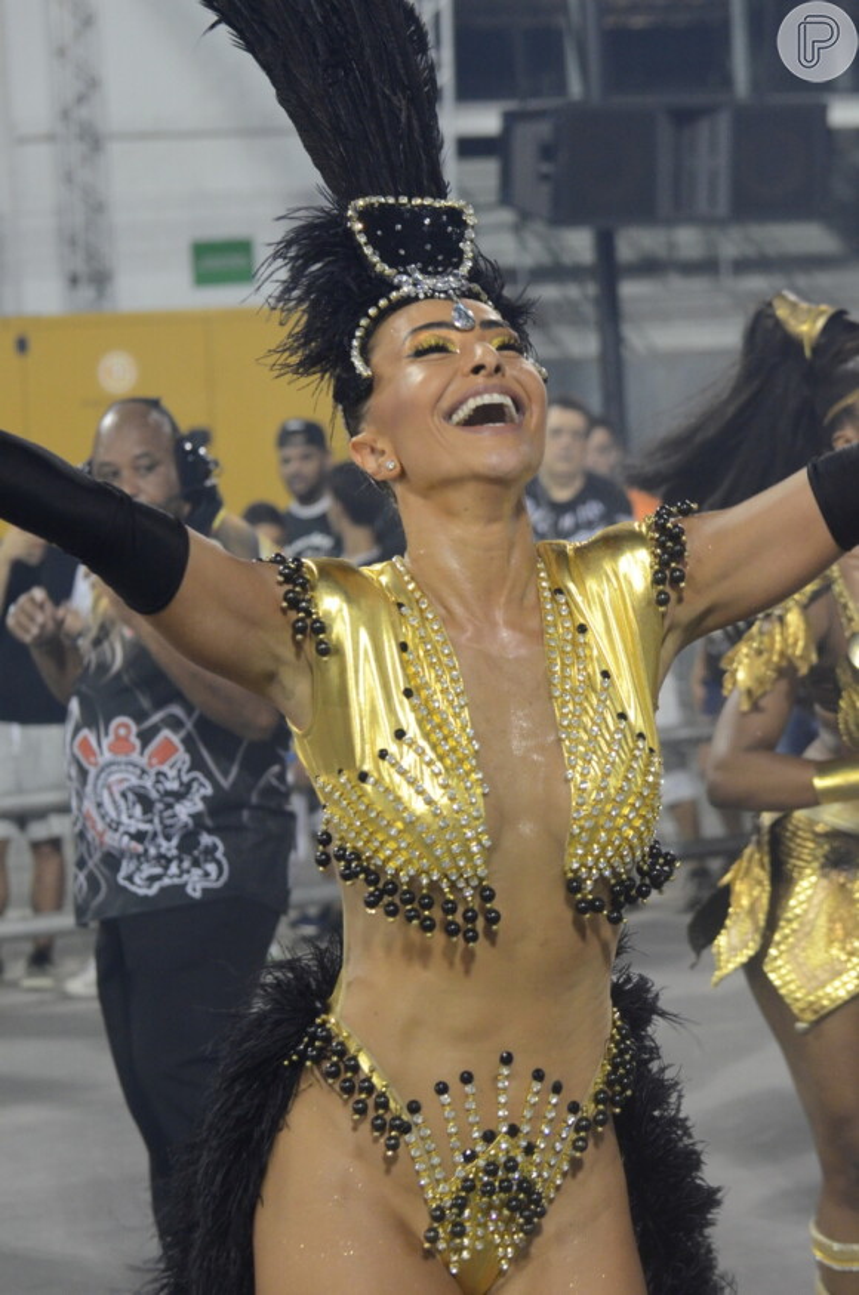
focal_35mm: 105
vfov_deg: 19.5
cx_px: 430
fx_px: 3773
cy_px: 648
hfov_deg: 13.0
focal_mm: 70
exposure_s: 1/200
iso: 2000
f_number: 5.6
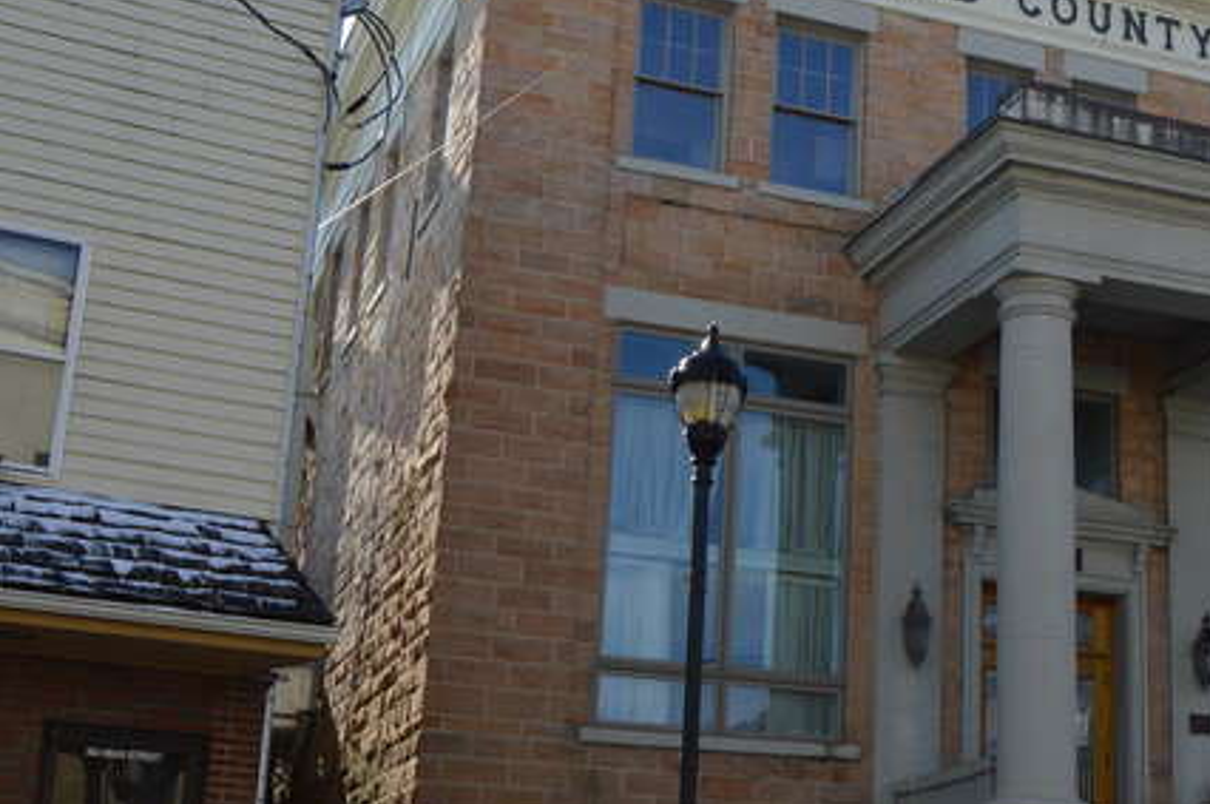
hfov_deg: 31.4
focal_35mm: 62
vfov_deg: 21.8
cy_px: 349
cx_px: 997
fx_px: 2081
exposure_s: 1/250
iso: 100
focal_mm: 22
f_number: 7.1
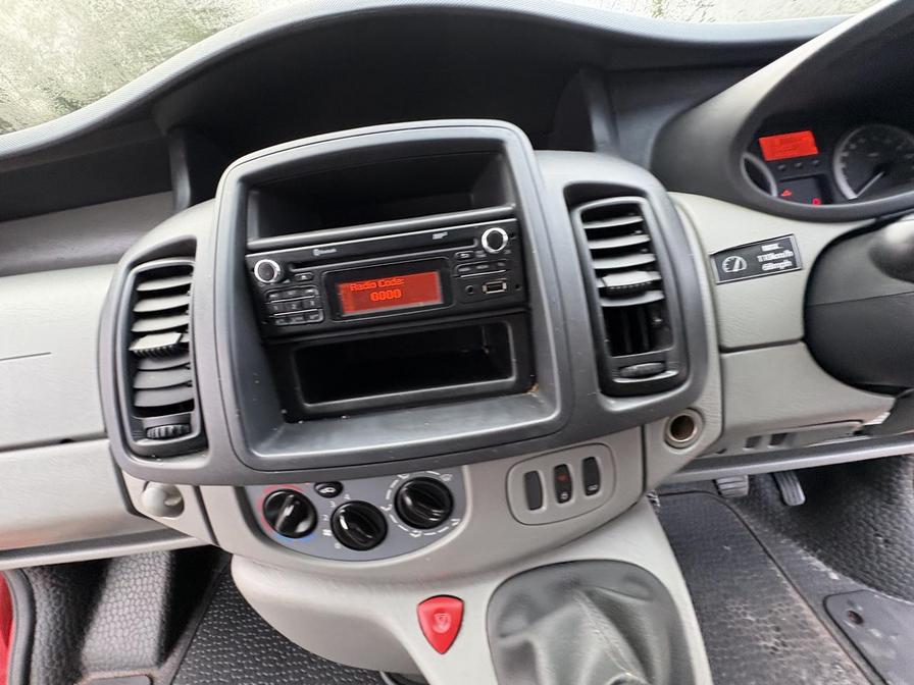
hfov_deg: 102.1
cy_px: 342
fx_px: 370
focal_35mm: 14
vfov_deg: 85.7
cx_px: 457
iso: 320
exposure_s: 1/60
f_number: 2.2
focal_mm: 2.22
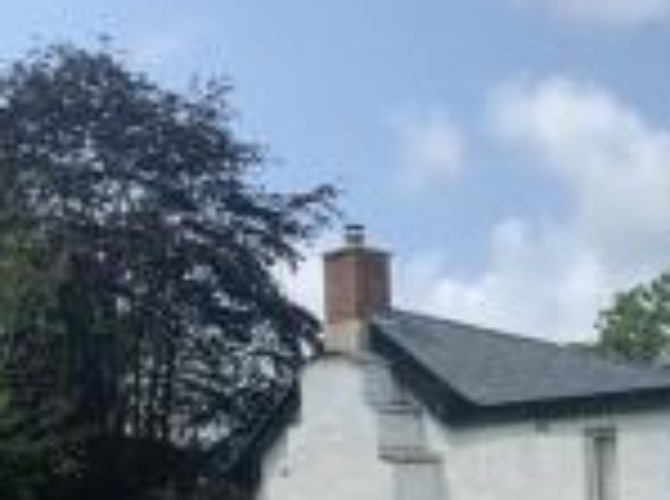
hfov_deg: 23.5
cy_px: 543
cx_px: 861
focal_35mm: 74
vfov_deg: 19.1
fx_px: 1429
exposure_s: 1/2833
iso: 25
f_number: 1.8
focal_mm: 4.25
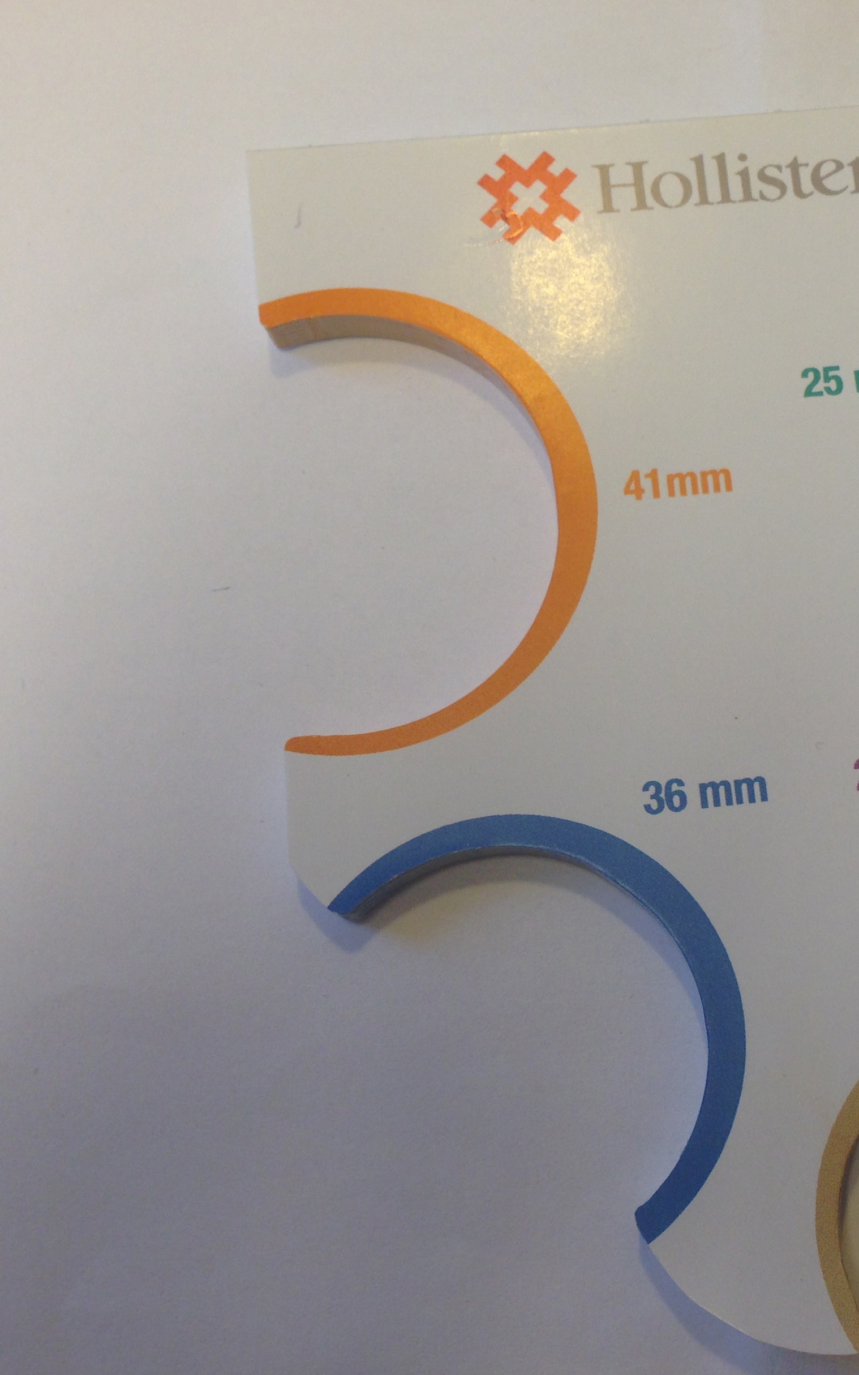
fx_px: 1761
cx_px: 766
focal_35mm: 47
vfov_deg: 42.6
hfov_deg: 26.5
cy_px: 684
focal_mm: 4.12
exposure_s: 1/50
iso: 50
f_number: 2.4
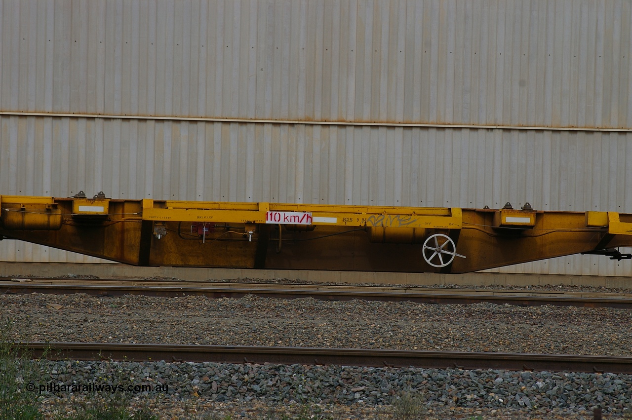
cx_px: 316
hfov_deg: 10.3
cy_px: 210
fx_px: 3499
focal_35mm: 200
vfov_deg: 6.9
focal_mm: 133
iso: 200
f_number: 8
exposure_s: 1/350
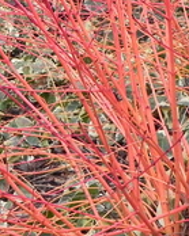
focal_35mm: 286
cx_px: 10
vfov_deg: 6.7
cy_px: 3
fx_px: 2001
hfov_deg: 5.4
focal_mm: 15.1
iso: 160
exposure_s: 1/137
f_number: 4.5
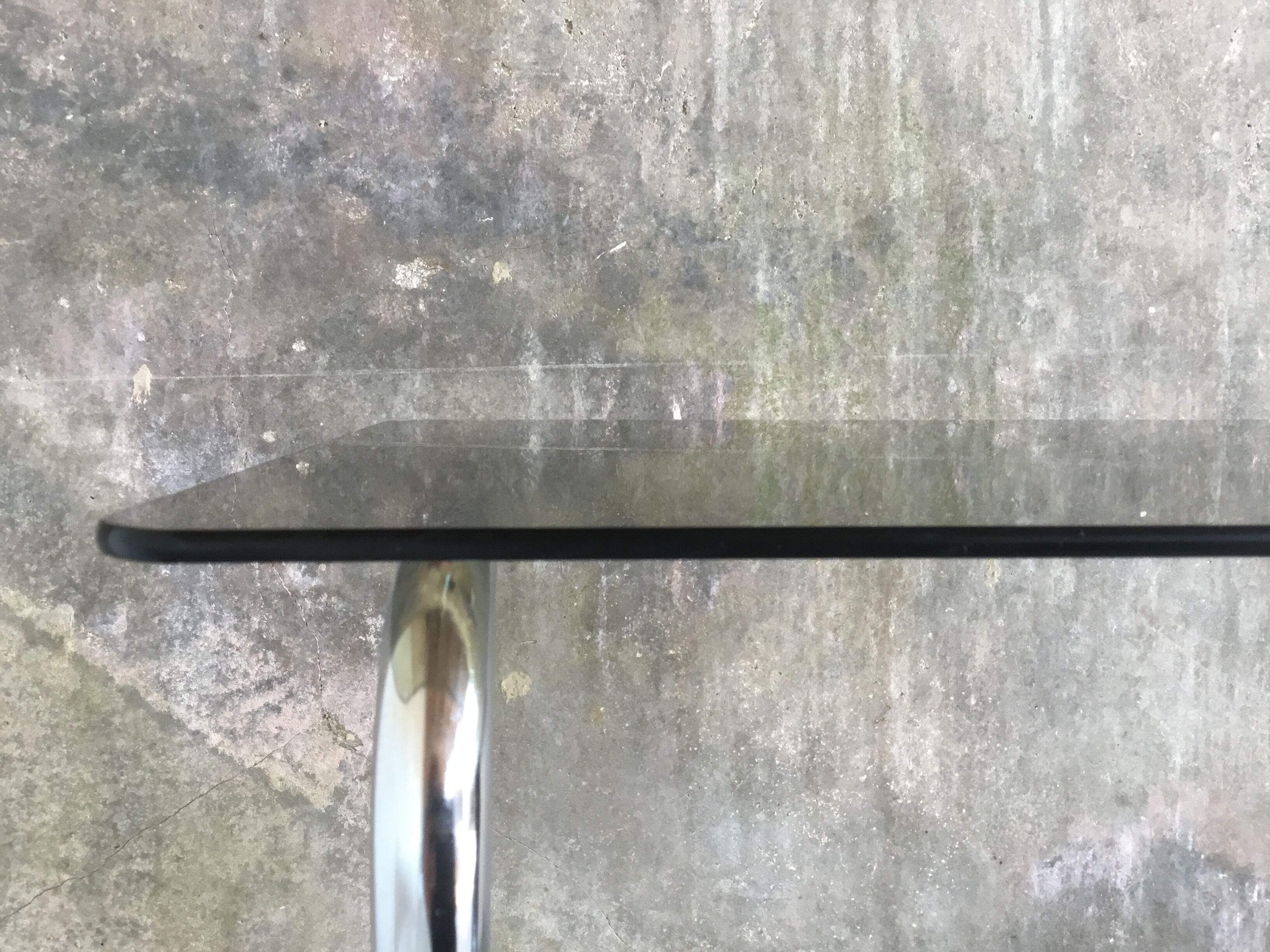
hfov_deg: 58.4
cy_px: 476
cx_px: 635
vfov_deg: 45.4
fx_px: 1137
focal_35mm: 31
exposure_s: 1/33
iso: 25
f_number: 2.4
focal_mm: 3.3
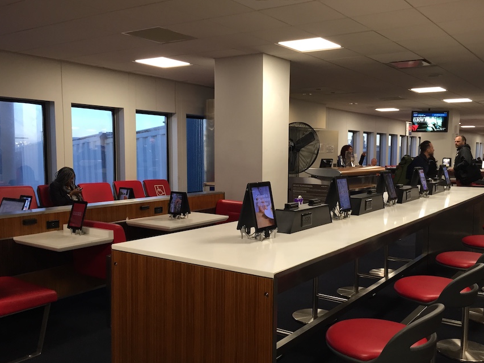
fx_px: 475
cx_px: 276
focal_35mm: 34
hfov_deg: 53.8
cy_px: 198
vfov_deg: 41.8
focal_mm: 4.15
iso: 64
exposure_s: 1/30
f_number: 2.2
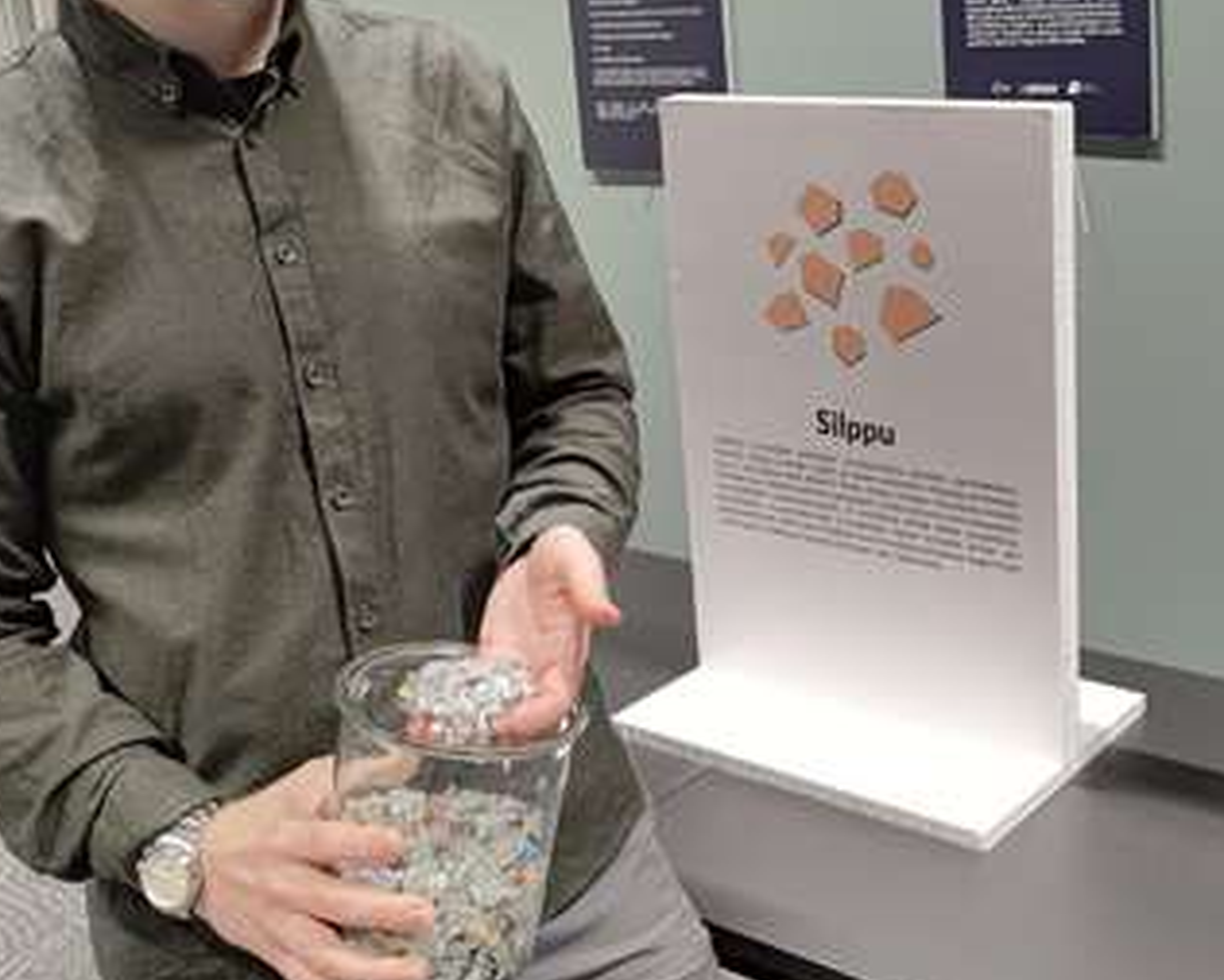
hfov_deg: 35.4
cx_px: 868
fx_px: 1884
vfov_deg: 29.0
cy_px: 343
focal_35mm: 52
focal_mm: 6.06
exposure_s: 1/33.1
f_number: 1.8
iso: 199
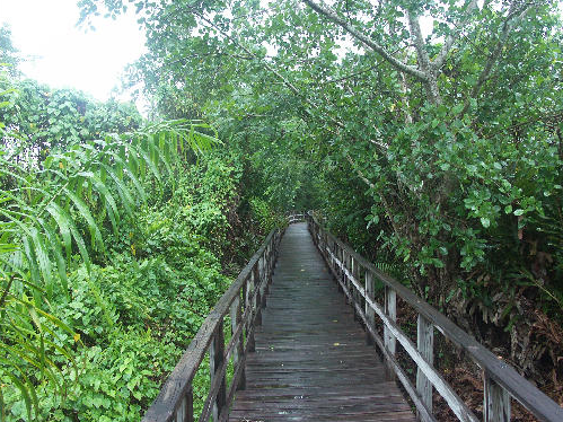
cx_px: 295
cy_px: 197
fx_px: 504
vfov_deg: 45.4
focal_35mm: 31
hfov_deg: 58.3
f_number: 2.8
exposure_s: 1/60
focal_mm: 7.66
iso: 100
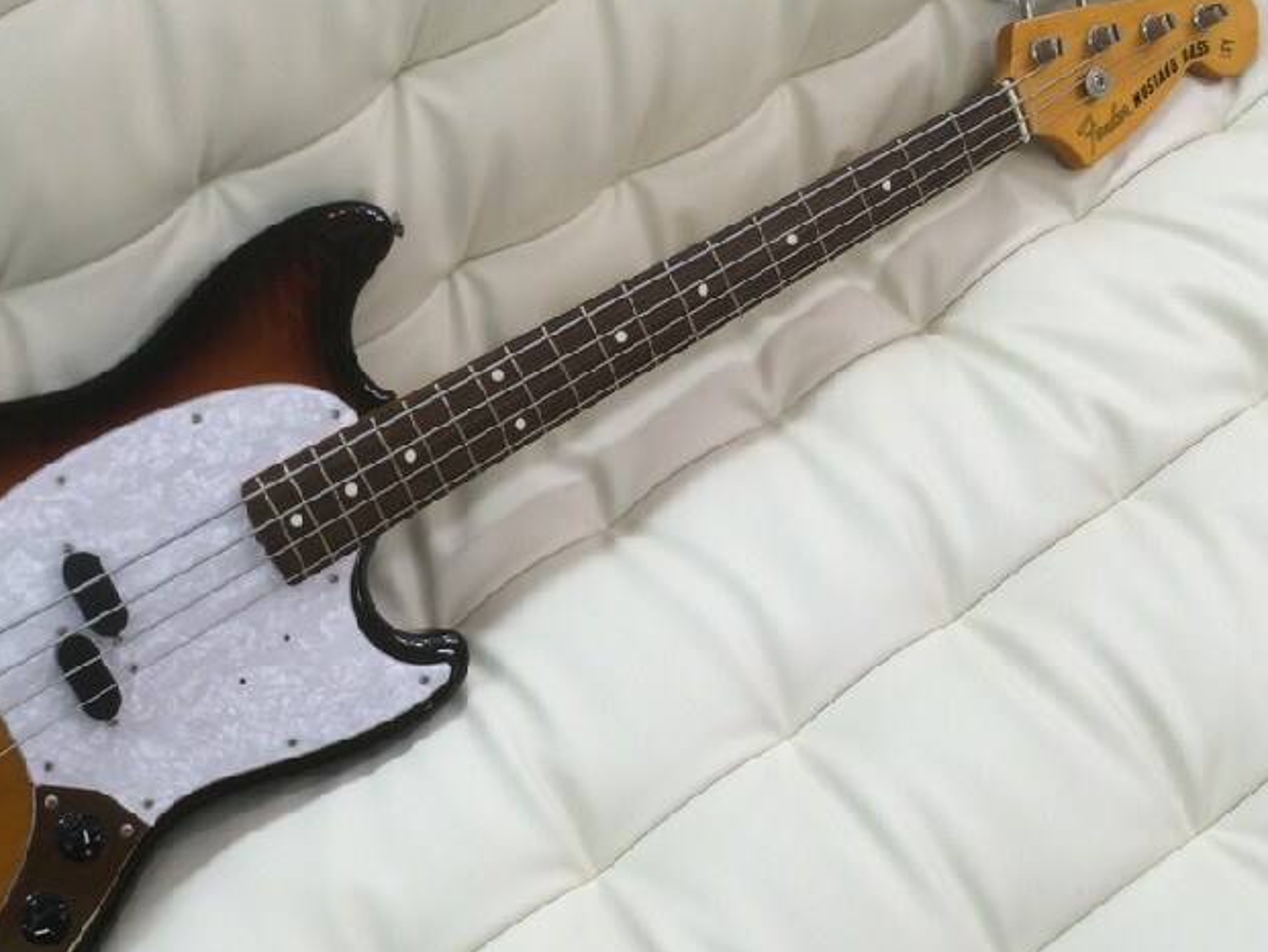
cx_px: 423
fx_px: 1539
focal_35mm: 42
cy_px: 538
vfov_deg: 34.3
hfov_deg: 44.1
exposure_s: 1/60
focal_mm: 4.15
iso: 40
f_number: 2.2
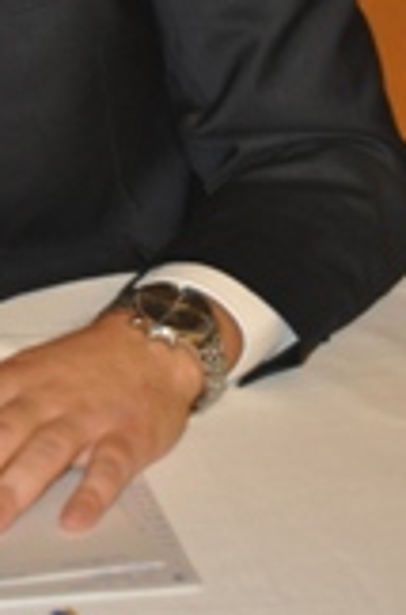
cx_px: -148
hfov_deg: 7.4
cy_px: -213
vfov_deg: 11.0
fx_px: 3116
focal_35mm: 183
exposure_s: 1/60
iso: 800
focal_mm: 44
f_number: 4.2
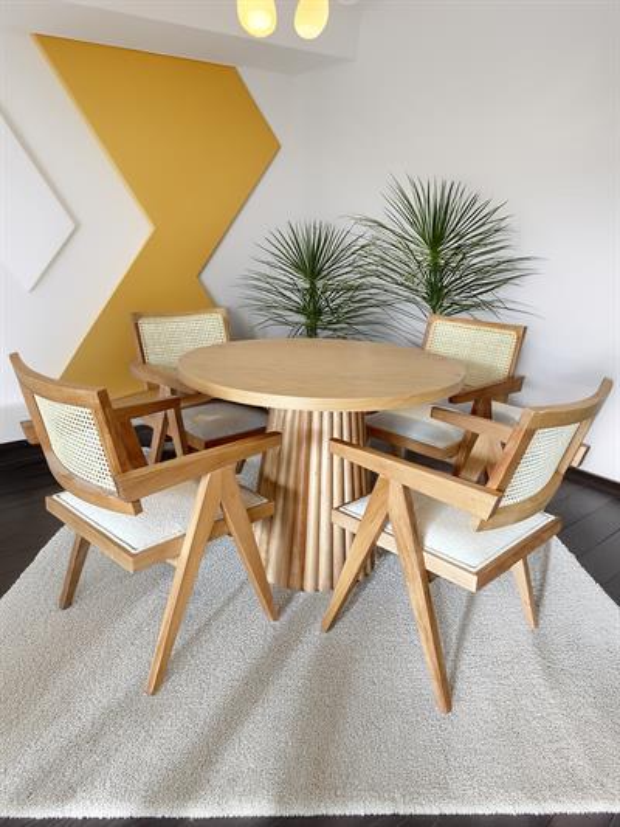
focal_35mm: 24
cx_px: 310
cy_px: 414
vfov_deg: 71.6
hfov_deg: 56.8
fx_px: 573
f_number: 1.78
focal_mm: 6.86
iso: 125
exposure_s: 1/100
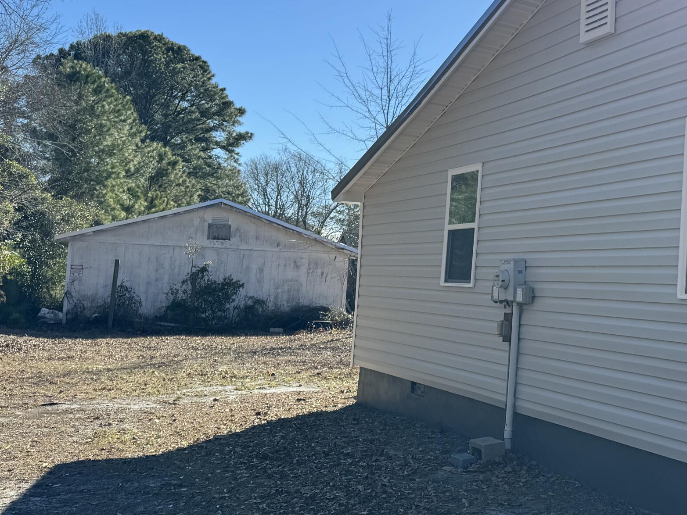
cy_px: 231
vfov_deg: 31.5
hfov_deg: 38.4
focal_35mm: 46
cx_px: 618
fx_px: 913
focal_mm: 6.86
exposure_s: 1/3413
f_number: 1.78
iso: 80
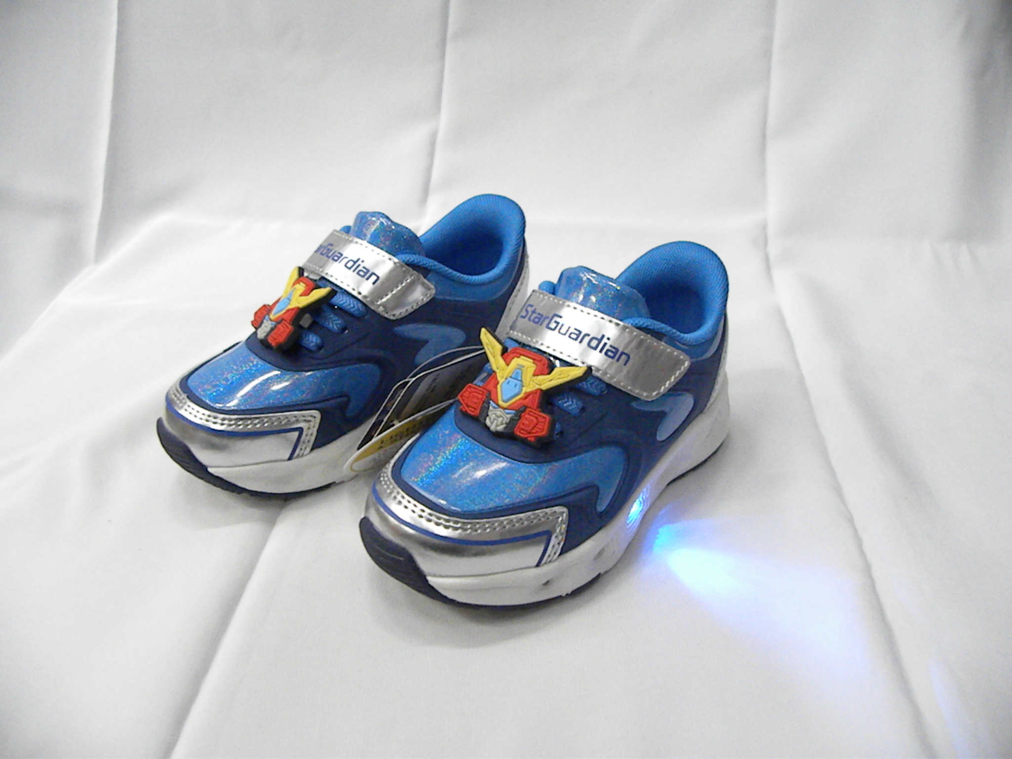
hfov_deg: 67.3
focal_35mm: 26
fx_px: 760
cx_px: 506
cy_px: 380
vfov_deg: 53.1
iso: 997
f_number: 2.8
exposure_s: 1/270
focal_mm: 4.6
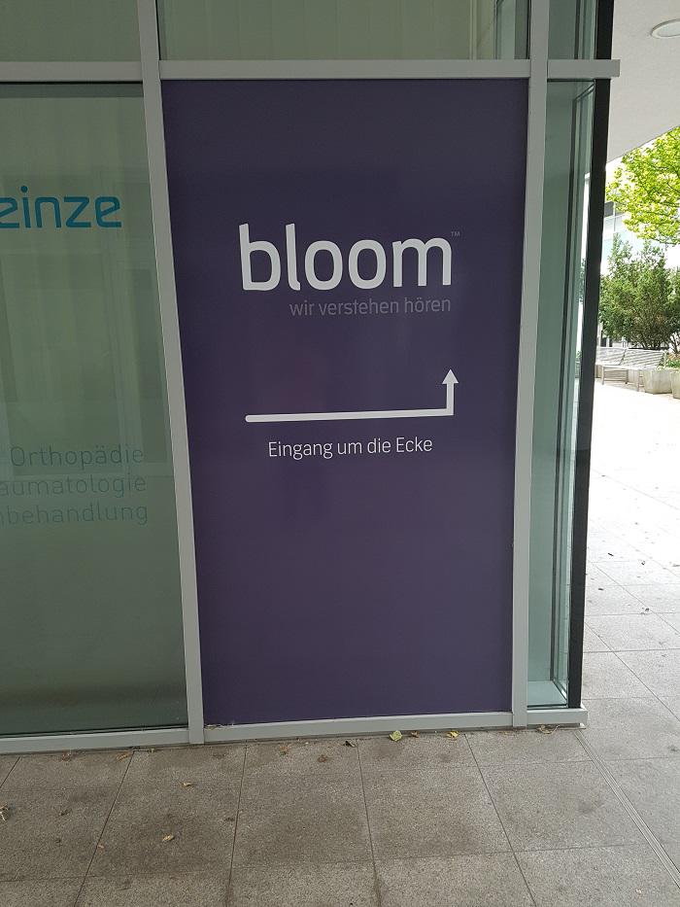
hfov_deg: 53.1
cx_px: 340
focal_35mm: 26
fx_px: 681
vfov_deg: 67.3
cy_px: 454
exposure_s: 1/100
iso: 64
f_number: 1.7
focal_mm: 4.2
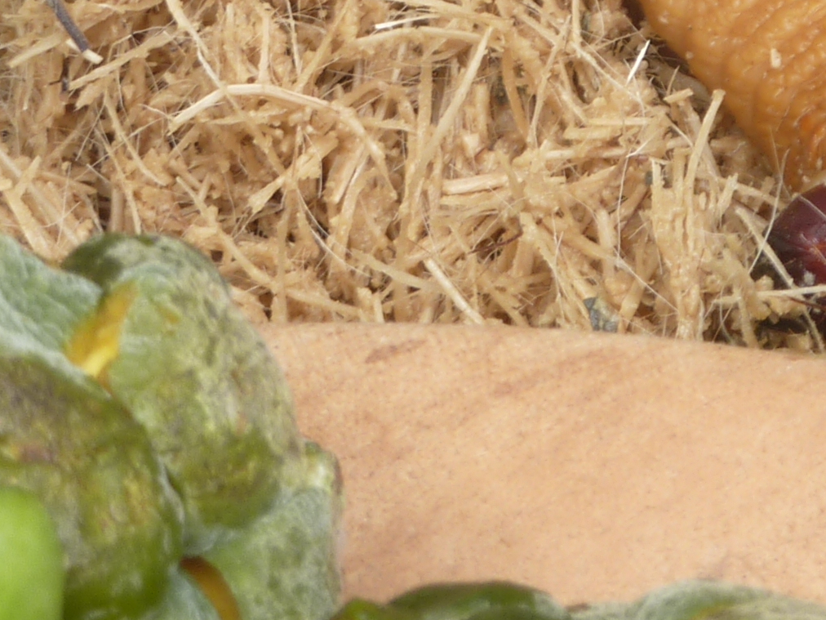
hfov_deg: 5.3
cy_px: -256
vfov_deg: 3.9
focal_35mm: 375
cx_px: 900
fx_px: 8948
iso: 80
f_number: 4.3
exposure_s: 1/60
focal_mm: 17
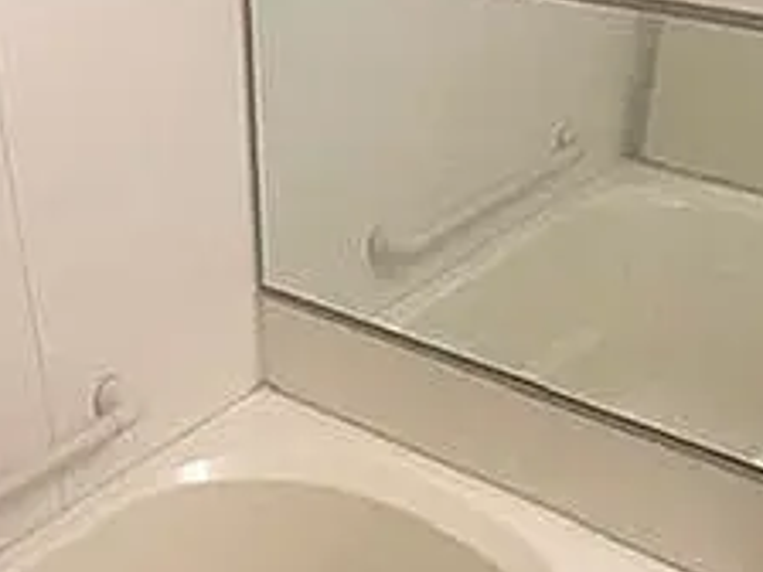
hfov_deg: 24.3
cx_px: 238
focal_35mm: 80
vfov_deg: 18.4
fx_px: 1763
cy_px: 388
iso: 40
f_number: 1.8
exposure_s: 1/17
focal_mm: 3.99
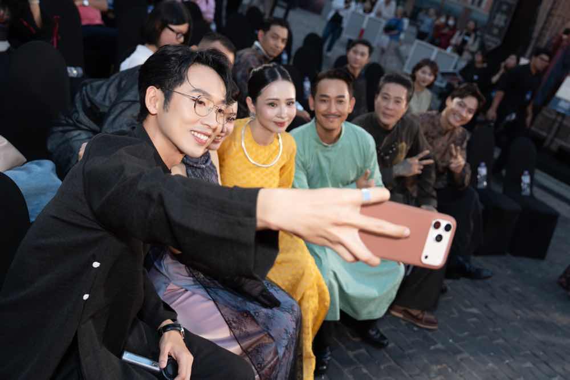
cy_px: 190
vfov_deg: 42.3
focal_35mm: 31
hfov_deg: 60.3
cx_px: 285
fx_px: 491
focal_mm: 31
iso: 250
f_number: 3.2
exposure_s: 1/160
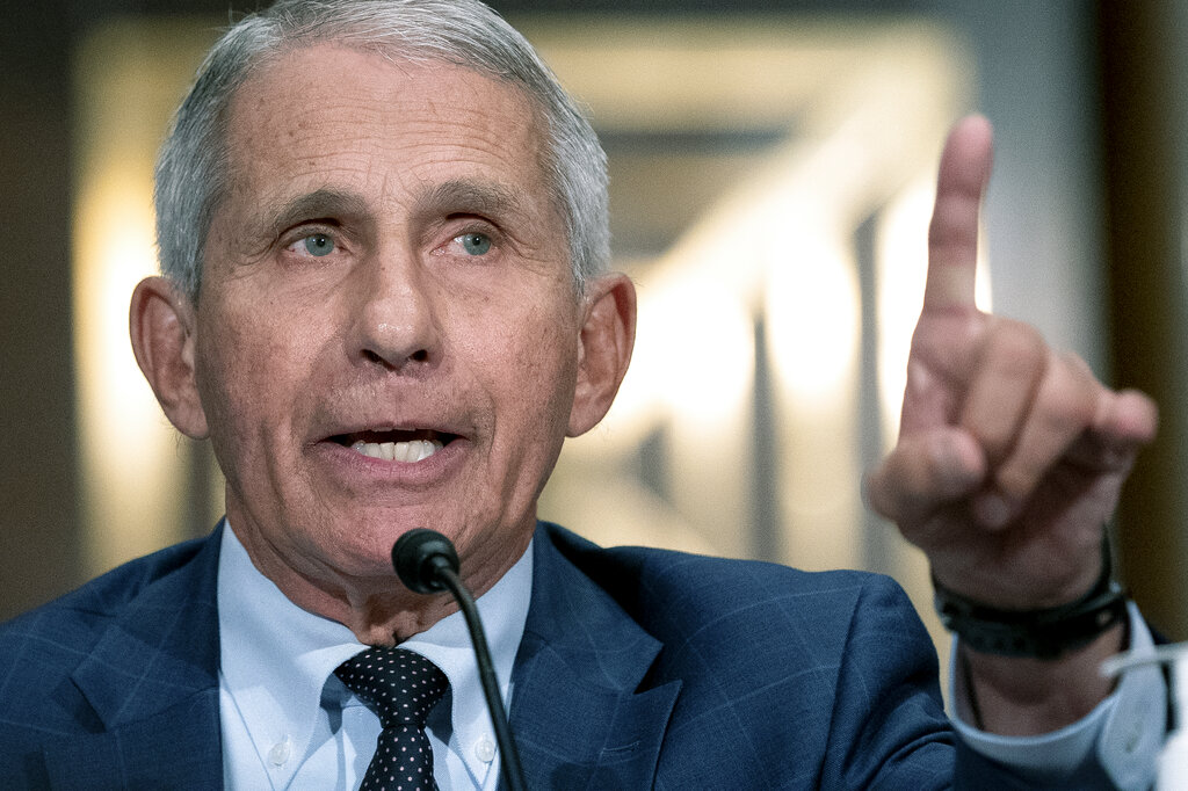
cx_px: 594
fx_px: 9896
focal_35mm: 300
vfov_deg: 4.6
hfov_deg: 6.9
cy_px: 396
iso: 3200
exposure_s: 1/500
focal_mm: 200
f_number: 2.8
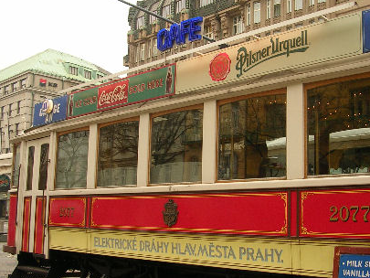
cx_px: 217
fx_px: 513
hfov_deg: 39.5
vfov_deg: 30.3
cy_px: 128
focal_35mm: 48
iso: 50
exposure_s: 1/91.4
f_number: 2.8
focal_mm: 5.8
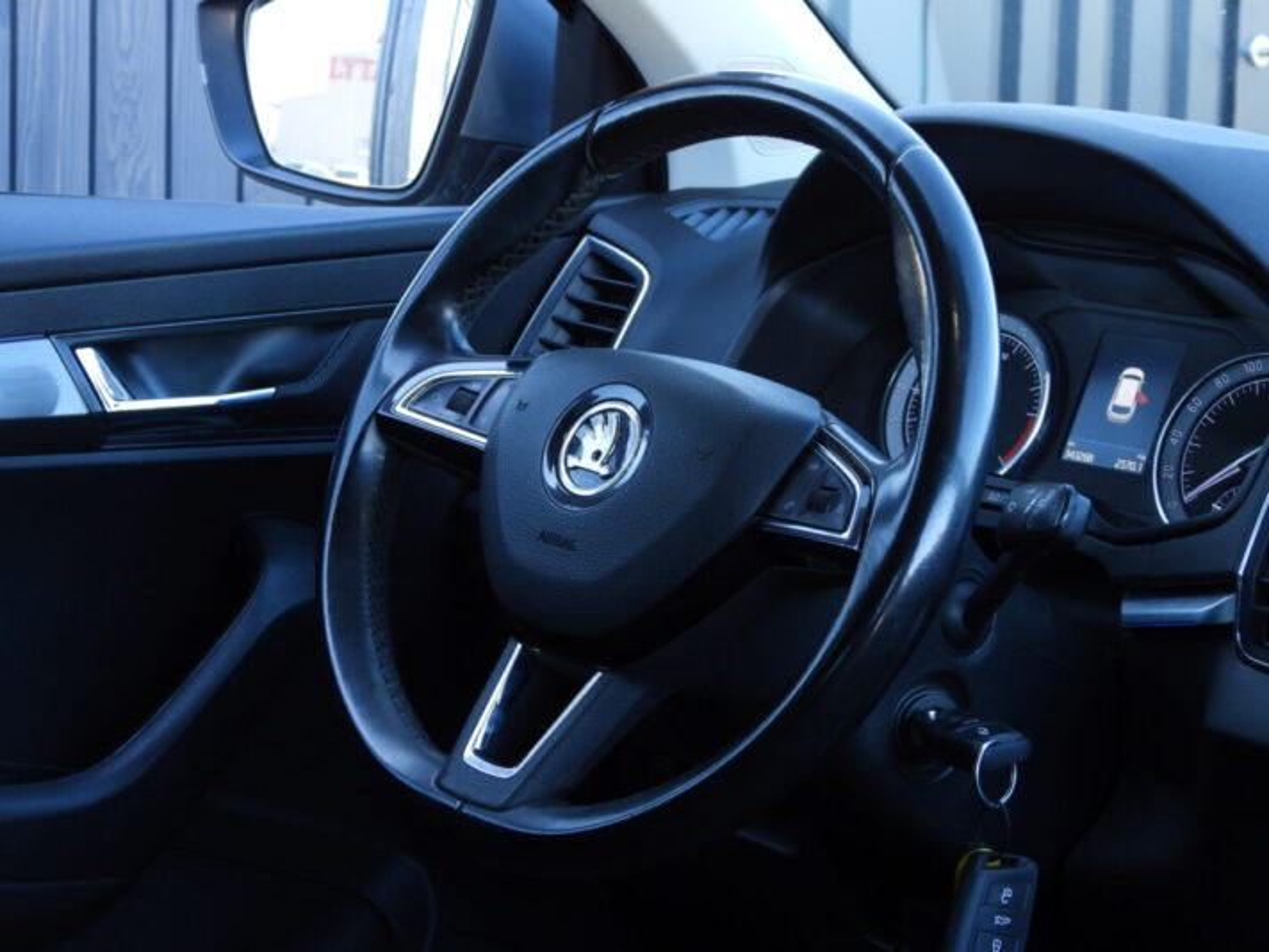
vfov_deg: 17.4
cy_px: 476
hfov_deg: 23.0
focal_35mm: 85
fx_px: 3116
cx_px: 634
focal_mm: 15.3
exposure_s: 1/60
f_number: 3.5
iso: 220
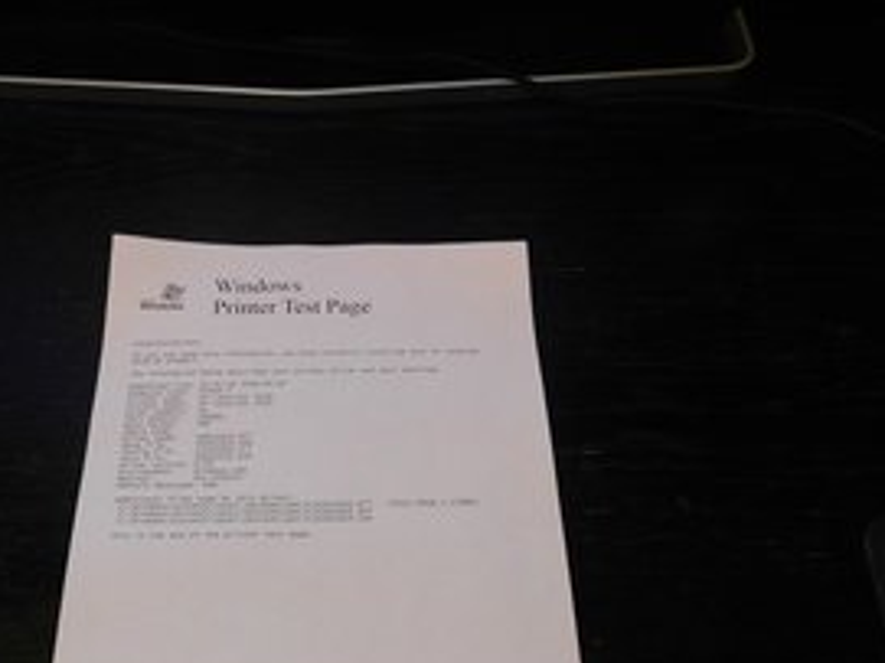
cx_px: 323
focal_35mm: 34
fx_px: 869
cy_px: 464
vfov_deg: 41.0
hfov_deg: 53.3
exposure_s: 1/25
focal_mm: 4
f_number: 3
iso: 400
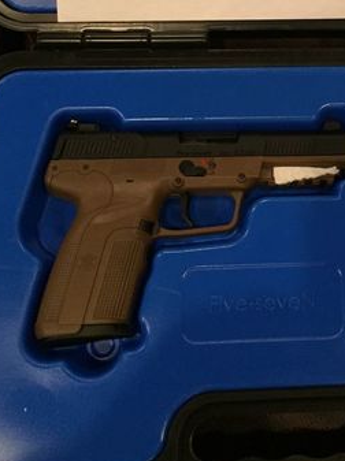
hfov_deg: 25.4
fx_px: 746
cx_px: 294
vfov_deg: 33.4
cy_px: 94
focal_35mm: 56
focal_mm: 4.15
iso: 250
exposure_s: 1/24
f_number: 2.2
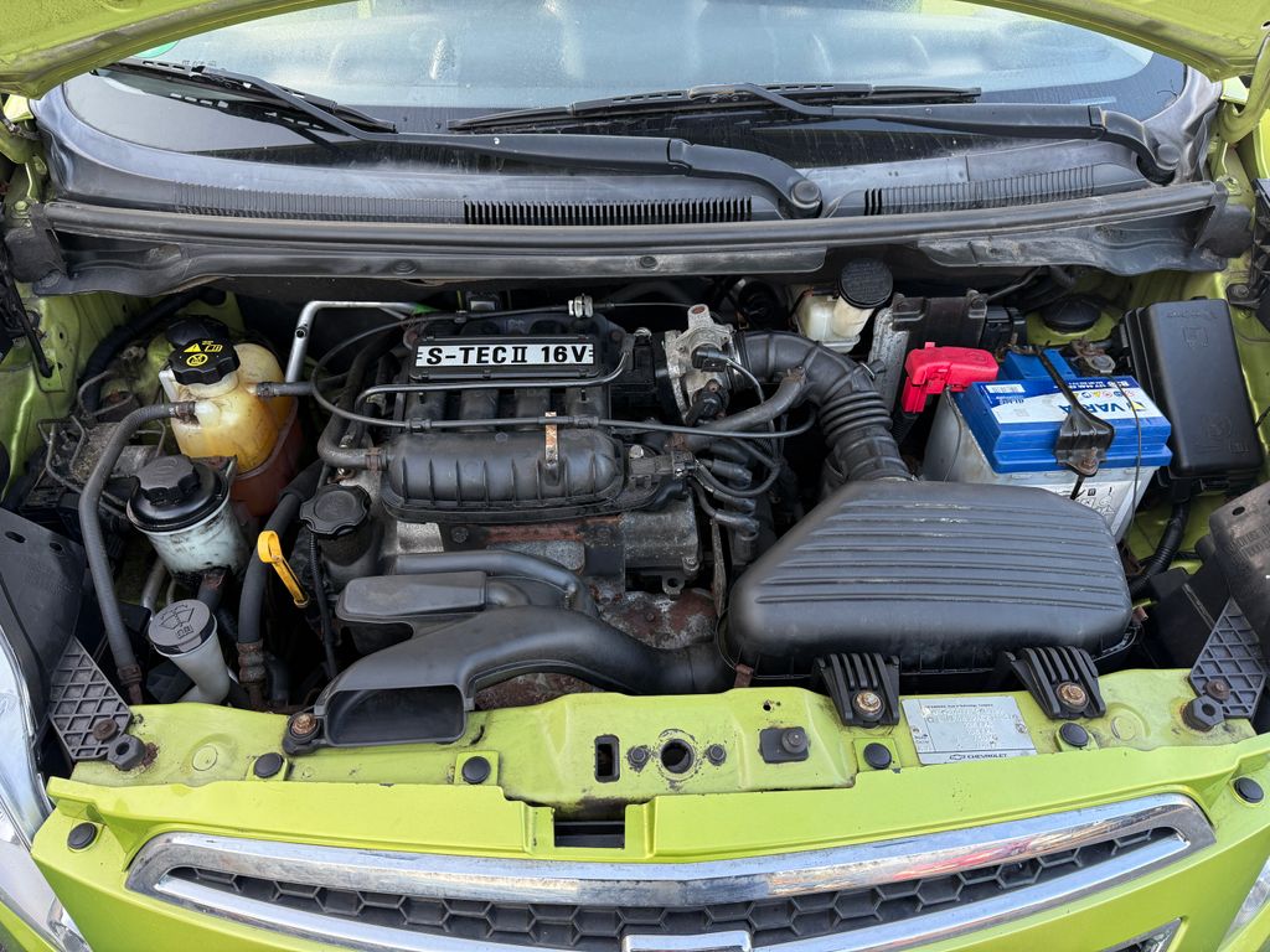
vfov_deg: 56.8
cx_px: 635
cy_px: 476
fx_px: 881
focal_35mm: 24
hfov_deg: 71.6
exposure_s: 1/222
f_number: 1.78
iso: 100
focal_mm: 6.76
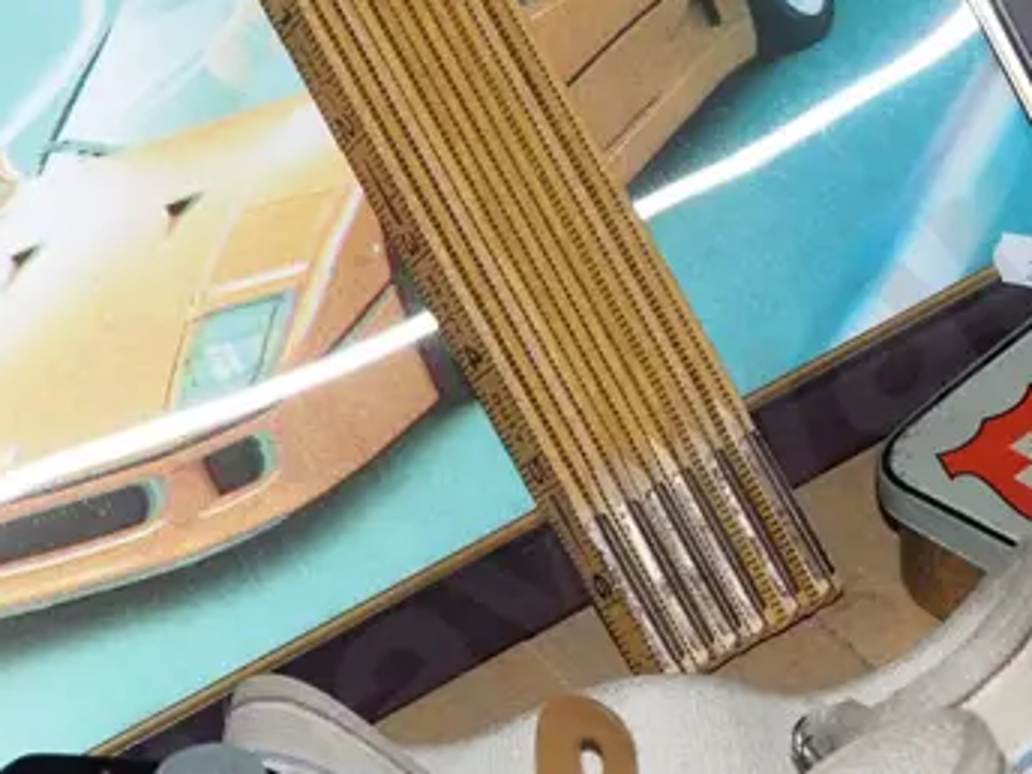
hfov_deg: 16.5
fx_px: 3548
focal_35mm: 119
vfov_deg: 12.4
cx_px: 774
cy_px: 423
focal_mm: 20
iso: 2500
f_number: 5.6
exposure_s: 1/160
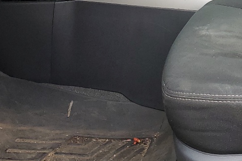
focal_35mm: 88
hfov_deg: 22.1
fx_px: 592
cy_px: -33
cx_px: 254
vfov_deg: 15.0
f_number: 1.5
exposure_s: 1/172
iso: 50
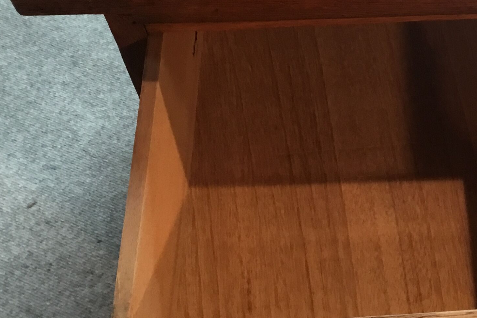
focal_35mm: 72
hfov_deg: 27.0
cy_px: 130
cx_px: 441
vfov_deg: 18.9
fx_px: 954
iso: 100
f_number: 2.4
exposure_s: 1/33
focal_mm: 3.3
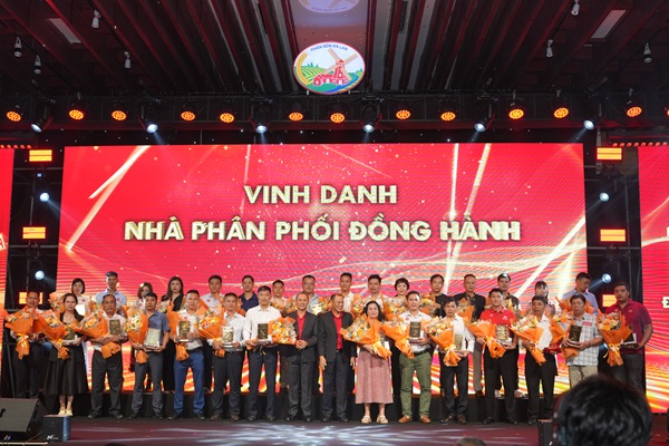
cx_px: 334
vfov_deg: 45.0
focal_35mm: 29
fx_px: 539
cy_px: 223
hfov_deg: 63.7
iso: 500
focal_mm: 29
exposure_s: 1/160
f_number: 3.5
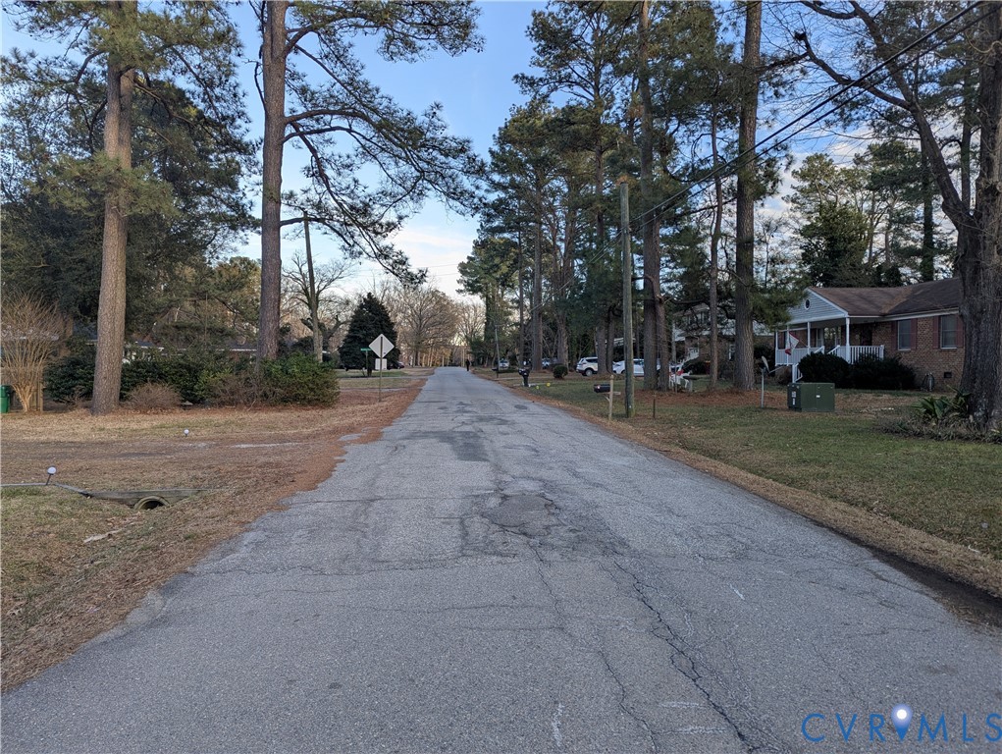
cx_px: 501
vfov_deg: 56.9
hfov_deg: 71.5
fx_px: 695
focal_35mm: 24
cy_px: 377
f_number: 1.85
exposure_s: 1/401
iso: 39
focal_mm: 6.81
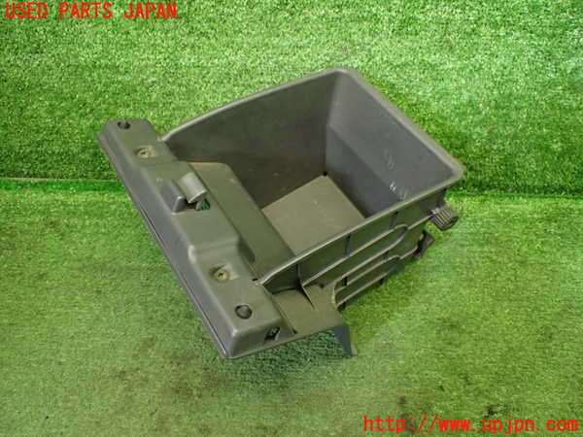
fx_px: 505
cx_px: 292
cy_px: 218
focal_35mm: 30
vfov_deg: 46.8
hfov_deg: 60.0
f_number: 2.3
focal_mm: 5.4
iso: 800
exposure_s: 1/100
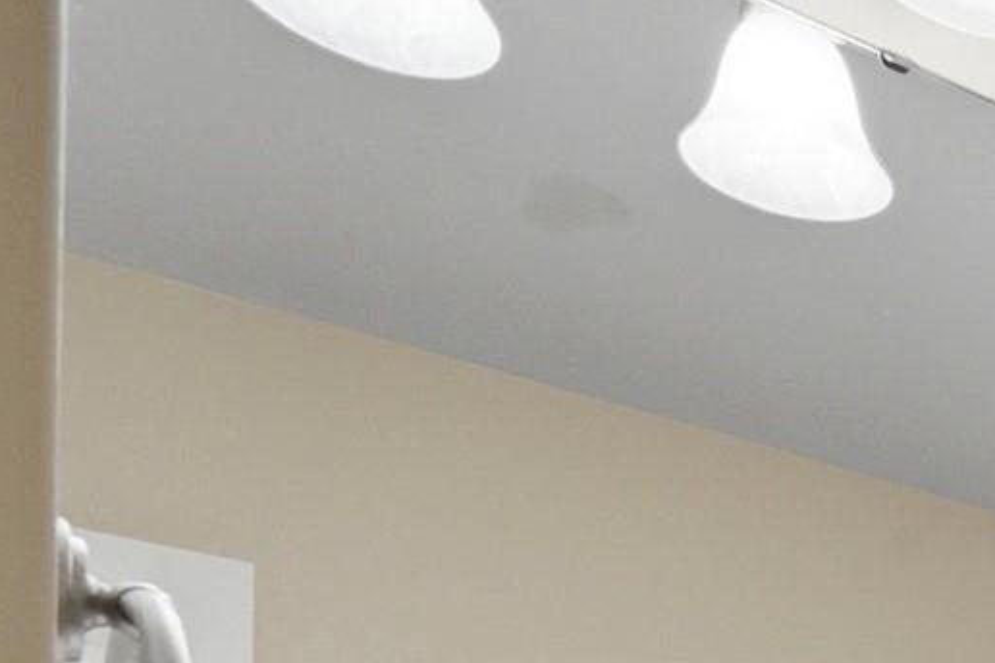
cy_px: 1177
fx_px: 1713
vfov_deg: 17.8
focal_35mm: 62
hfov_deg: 20.9
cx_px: 1830
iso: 2000
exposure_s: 1/500
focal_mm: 16
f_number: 10
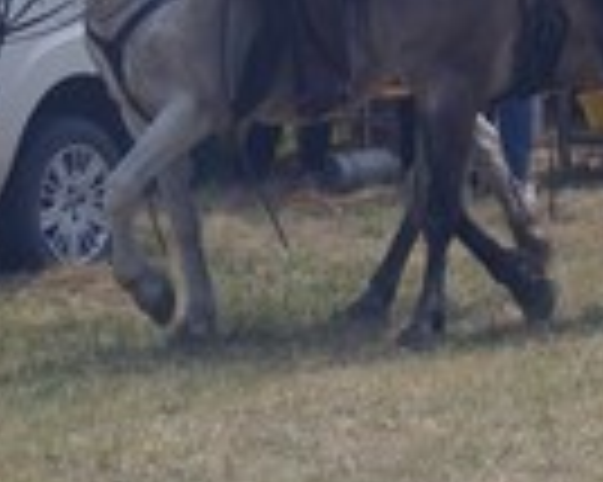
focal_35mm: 462
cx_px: 806
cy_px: -52
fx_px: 8239
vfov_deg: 3.3
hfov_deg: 4.2
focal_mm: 88
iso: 200
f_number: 8
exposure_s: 1/400
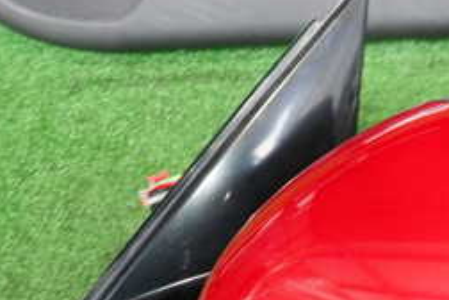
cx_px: 404
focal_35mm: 62
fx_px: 773
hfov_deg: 30.9
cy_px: 279
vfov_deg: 21.4
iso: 200
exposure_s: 1/30
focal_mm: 4.5
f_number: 2
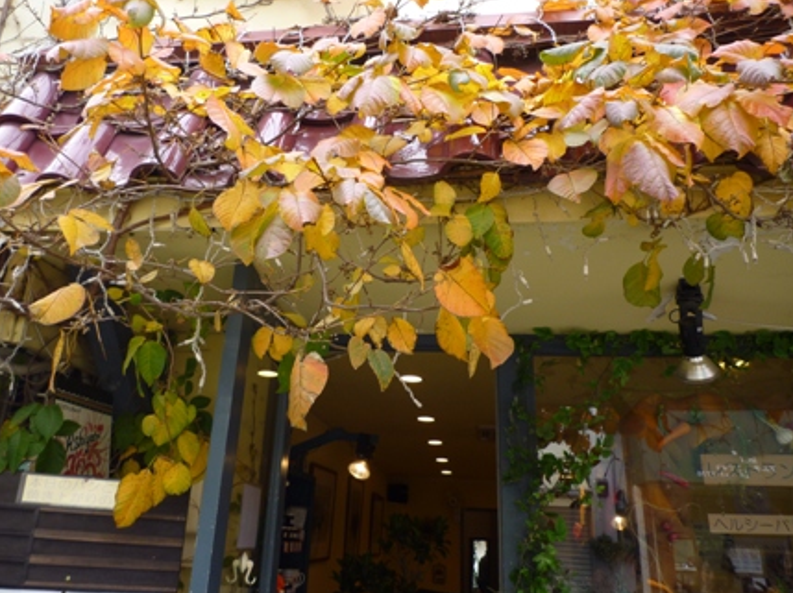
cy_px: 283
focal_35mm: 28
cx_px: 355
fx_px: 641
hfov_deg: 63.3
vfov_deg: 49.7
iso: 80
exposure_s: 1/80
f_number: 2.8
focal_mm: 4.4
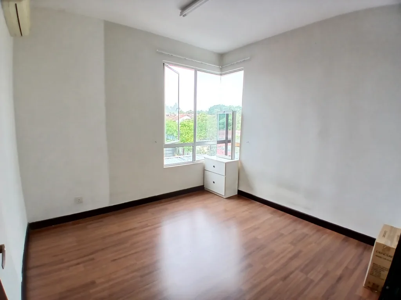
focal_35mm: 17
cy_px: 150
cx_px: 200
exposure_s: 1/100
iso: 80
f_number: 2.2
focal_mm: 1.4
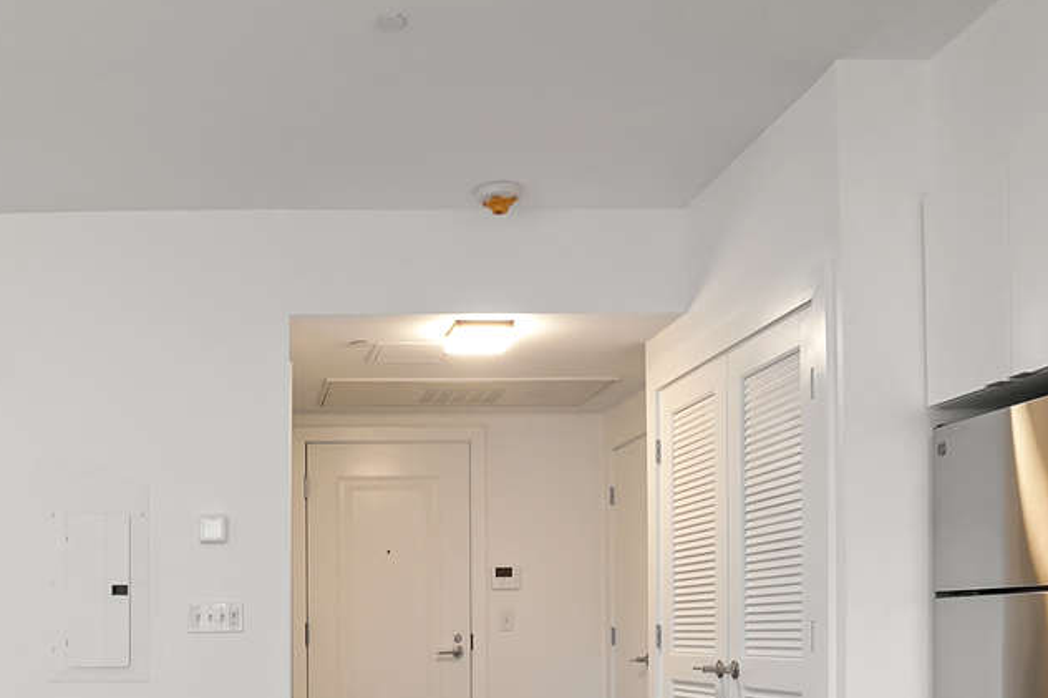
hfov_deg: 48.8
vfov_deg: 33.1
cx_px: 267
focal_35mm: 38
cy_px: 639
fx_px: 1106
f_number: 11
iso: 500
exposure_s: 1/5
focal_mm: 10
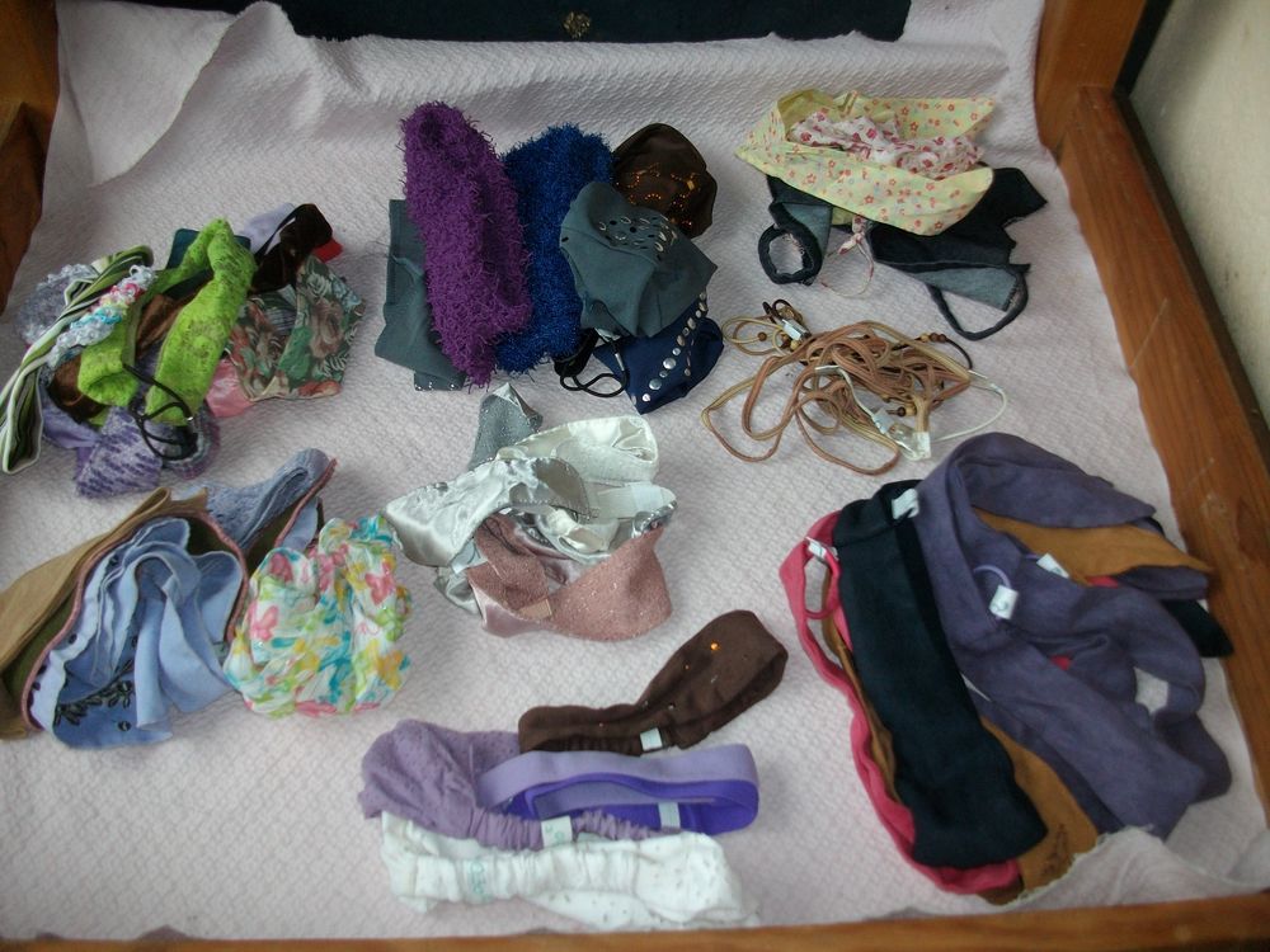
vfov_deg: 44.2
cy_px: 476
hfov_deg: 56.8
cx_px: 635
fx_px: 1174
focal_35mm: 32
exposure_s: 1/40
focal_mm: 5.7
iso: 125
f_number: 2.9
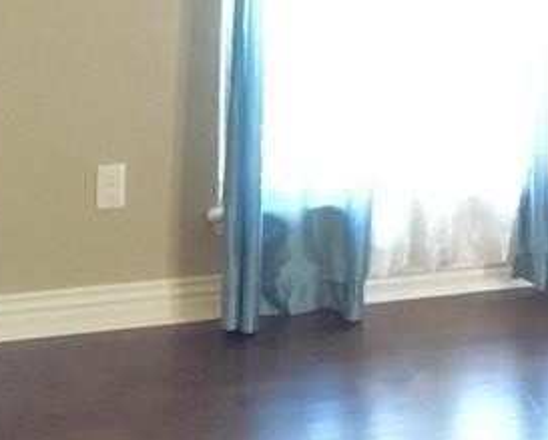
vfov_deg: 13.5
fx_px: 1721
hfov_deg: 16.9
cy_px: -261
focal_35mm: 106
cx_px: 741
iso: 250
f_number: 2.2
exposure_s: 1/15
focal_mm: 4.15
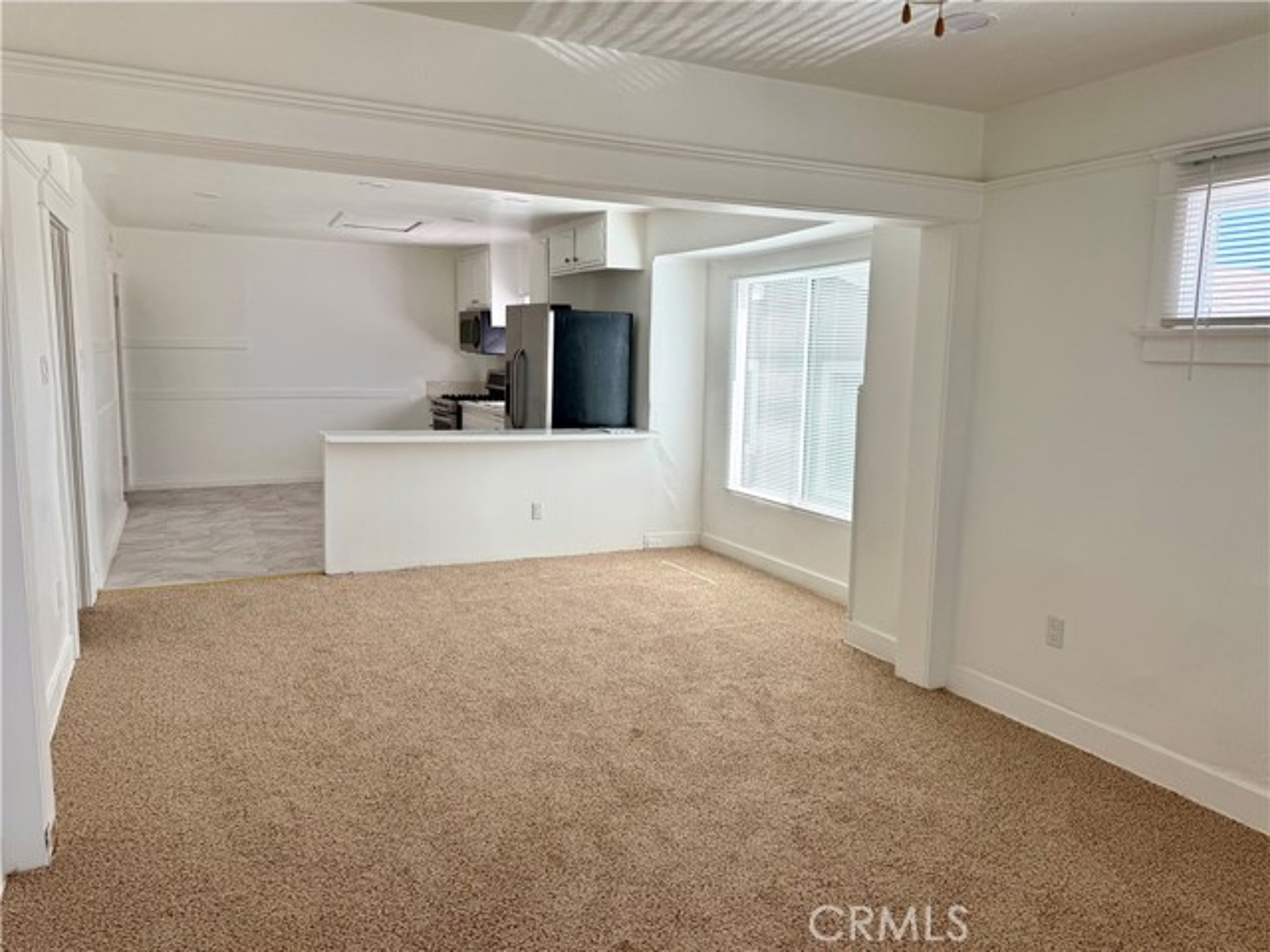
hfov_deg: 71.6
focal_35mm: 24
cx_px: 635
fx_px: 881
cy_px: 476
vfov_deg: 56.8
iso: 80
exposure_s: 1/858
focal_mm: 6.76
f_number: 1.78
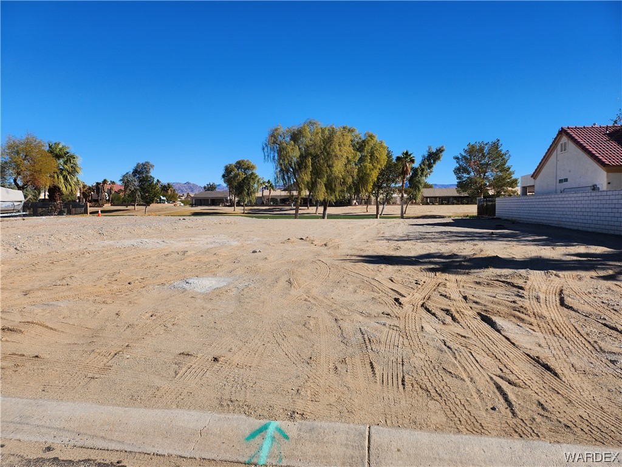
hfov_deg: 71.6
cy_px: 234
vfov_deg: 56.8
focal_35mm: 24
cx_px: 311
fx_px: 431
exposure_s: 1/4131
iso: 50
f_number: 1.8
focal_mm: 5
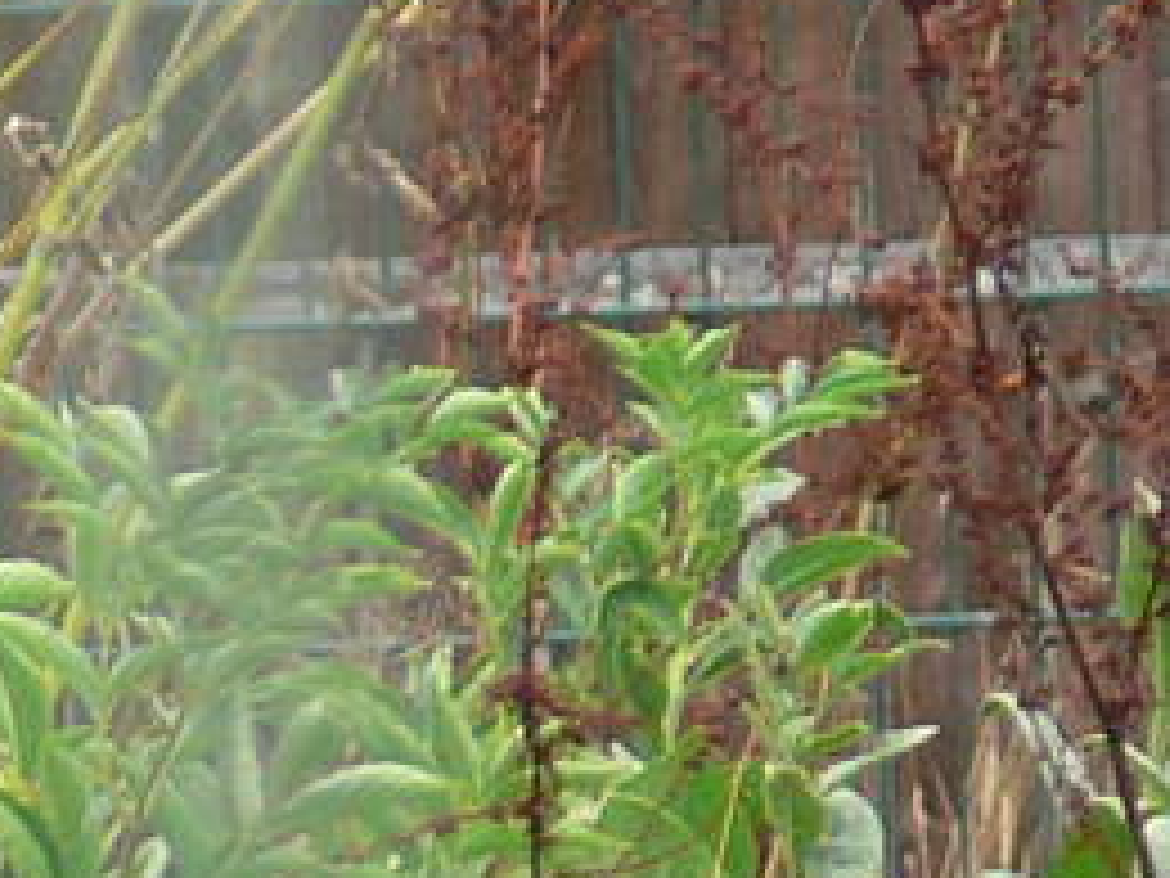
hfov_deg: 1.1
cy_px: 2130
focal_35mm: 1814
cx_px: -2264
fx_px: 61312
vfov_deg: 0.8
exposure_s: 1/60
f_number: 4
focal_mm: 62.5
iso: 80
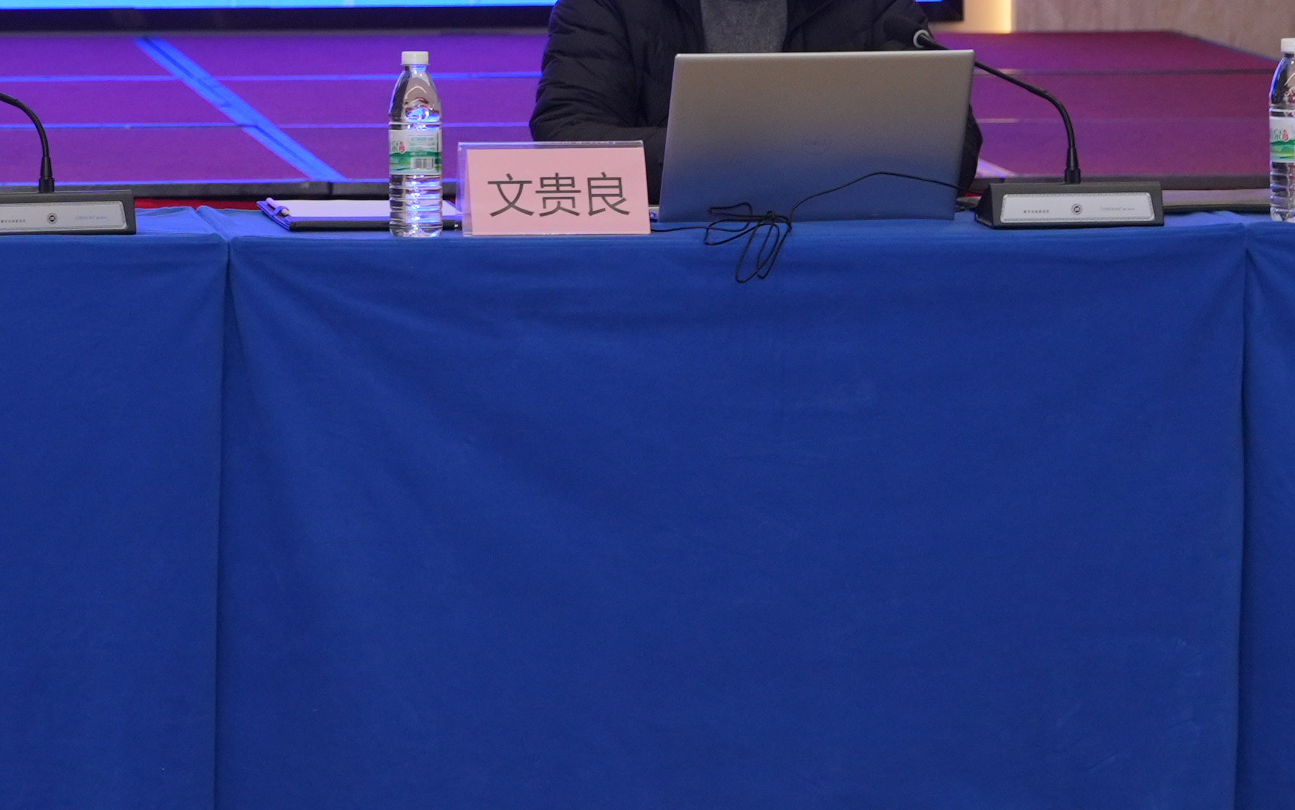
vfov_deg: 6.9
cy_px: -433
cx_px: -276
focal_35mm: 187
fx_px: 6585
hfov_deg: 11.0
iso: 400
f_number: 4
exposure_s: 1/100
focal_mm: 46.9
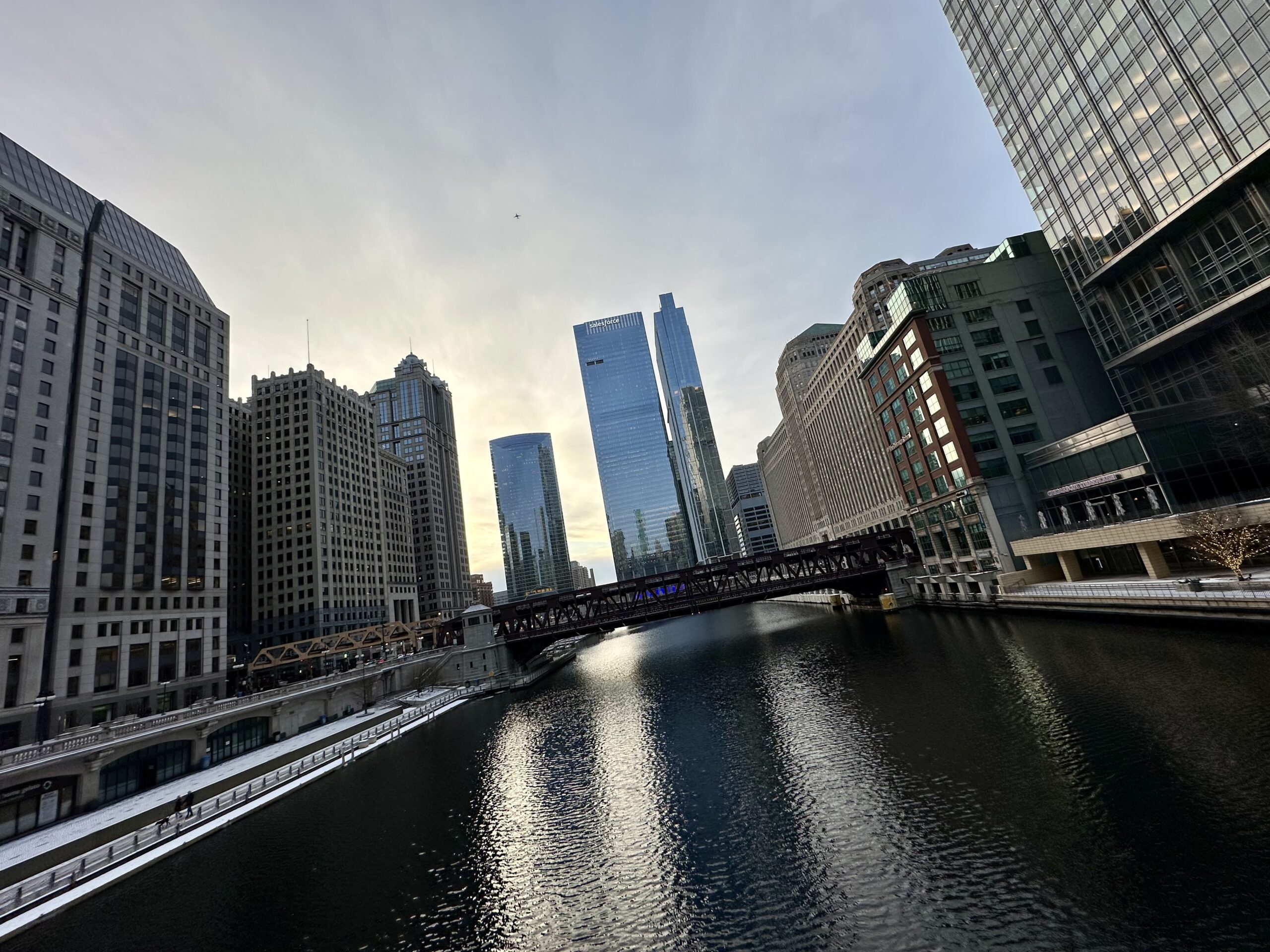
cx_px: 635
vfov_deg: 85.7
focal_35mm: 14
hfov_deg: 102.1
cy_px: 476
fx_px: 514
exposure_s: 1/572
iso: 40
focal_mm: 2.22
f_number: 2.2
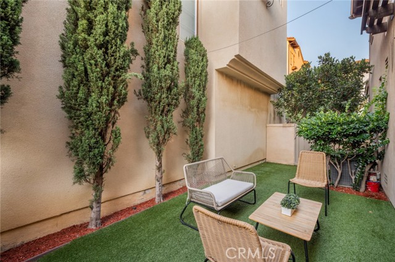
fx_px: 175
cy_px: 131
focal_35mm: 16
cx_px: 198
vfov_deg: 73.6
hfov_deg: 96.8
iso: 200
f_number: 9
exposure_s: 1/3.33
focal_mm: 16
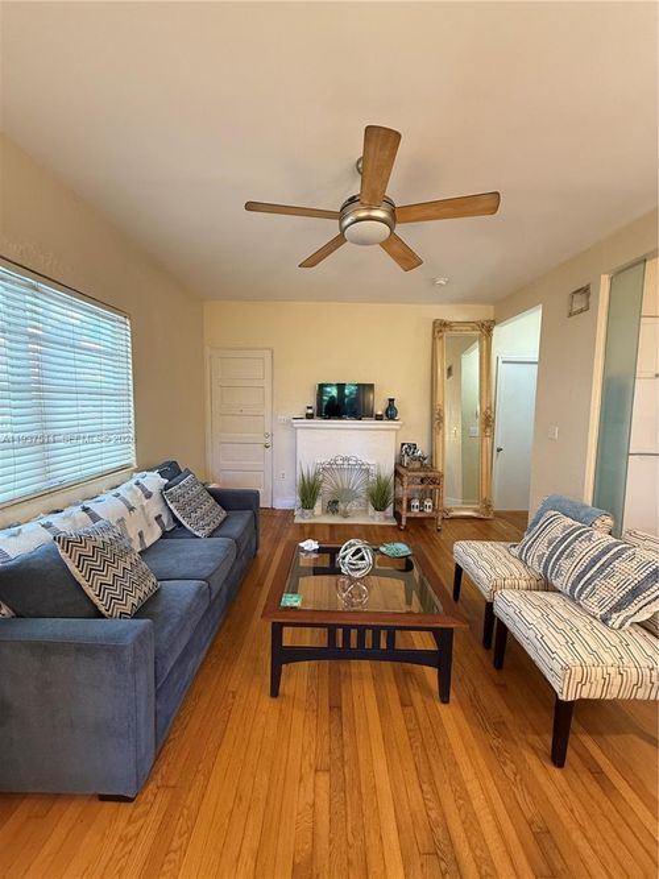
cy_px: 440
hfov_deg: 85.7
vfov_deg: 102.1
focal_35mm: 14
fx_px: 355
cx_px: 330
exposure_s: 1/60
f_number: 2.2
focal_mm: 2.22
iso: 400
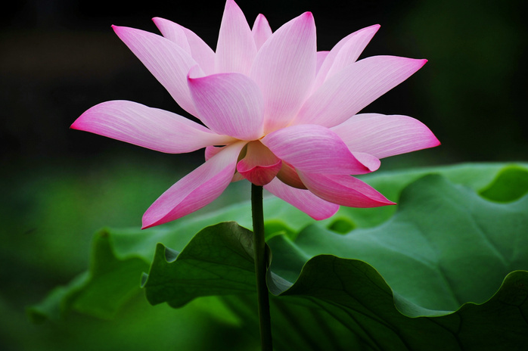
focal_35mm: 440
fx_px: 6447
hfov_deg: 4.7
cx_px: 294
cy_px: 100
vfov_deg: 3.1
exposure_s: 1/160
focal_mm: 300
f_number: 5.6
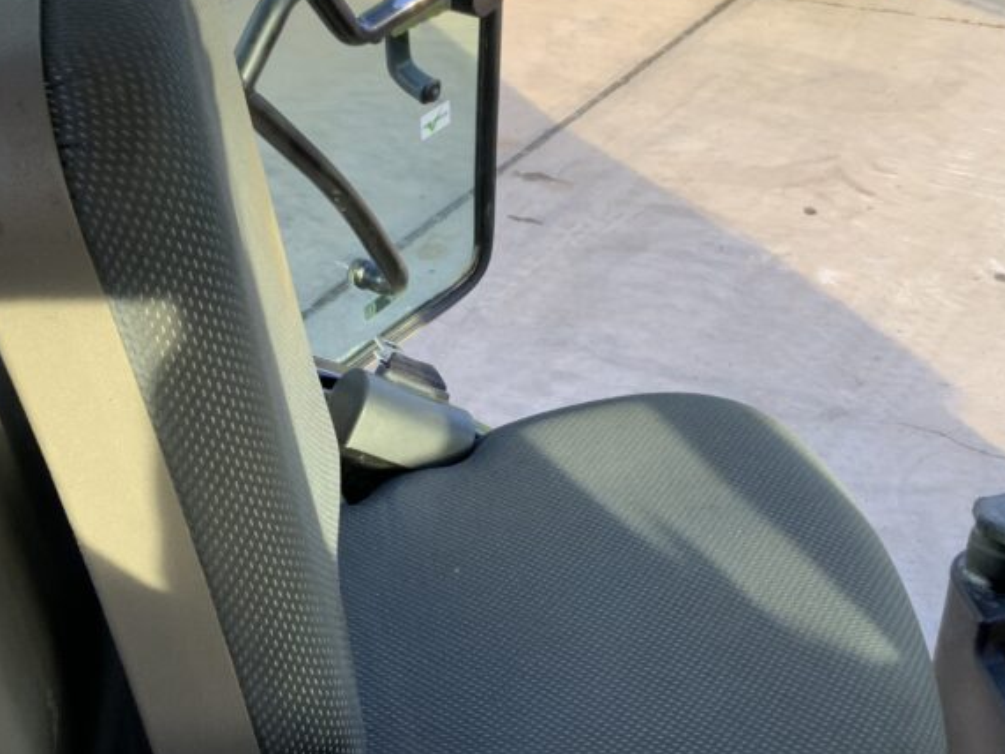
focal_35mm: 52
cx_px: 489
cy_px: 396
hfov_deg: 36.8
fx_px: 1509
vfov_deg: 28.0
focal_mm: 3
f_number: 1.8
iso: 25
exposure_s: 1/122
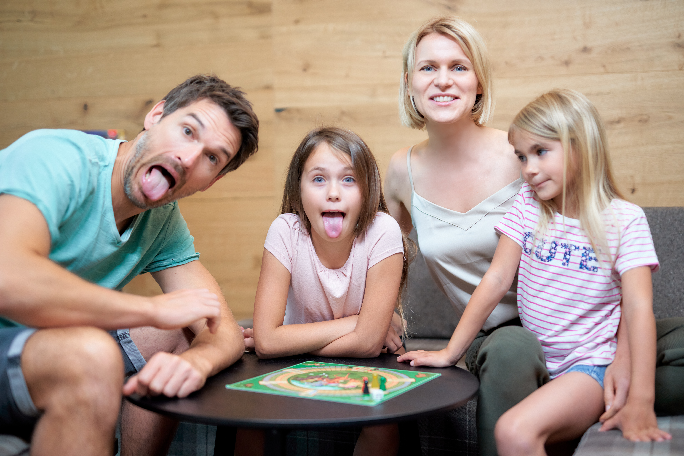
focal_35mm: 50
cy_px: 228
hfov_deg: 39.6
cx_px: 342
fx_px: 950
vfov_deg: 27.0
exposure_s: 1/160
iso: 400
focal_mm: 50
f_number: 1.6
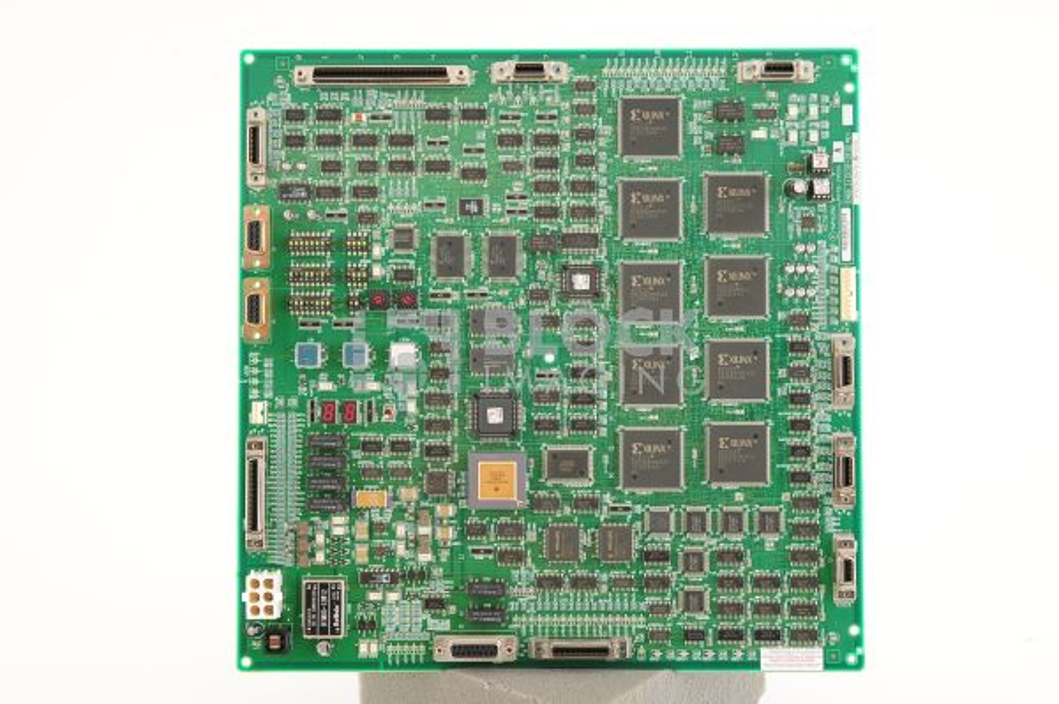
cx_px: 530
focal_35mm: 50
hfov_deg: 39.6
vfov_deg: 26.9
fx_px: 1470
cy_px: 352
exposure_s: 1/125
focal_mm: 50
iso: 1600
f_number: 9
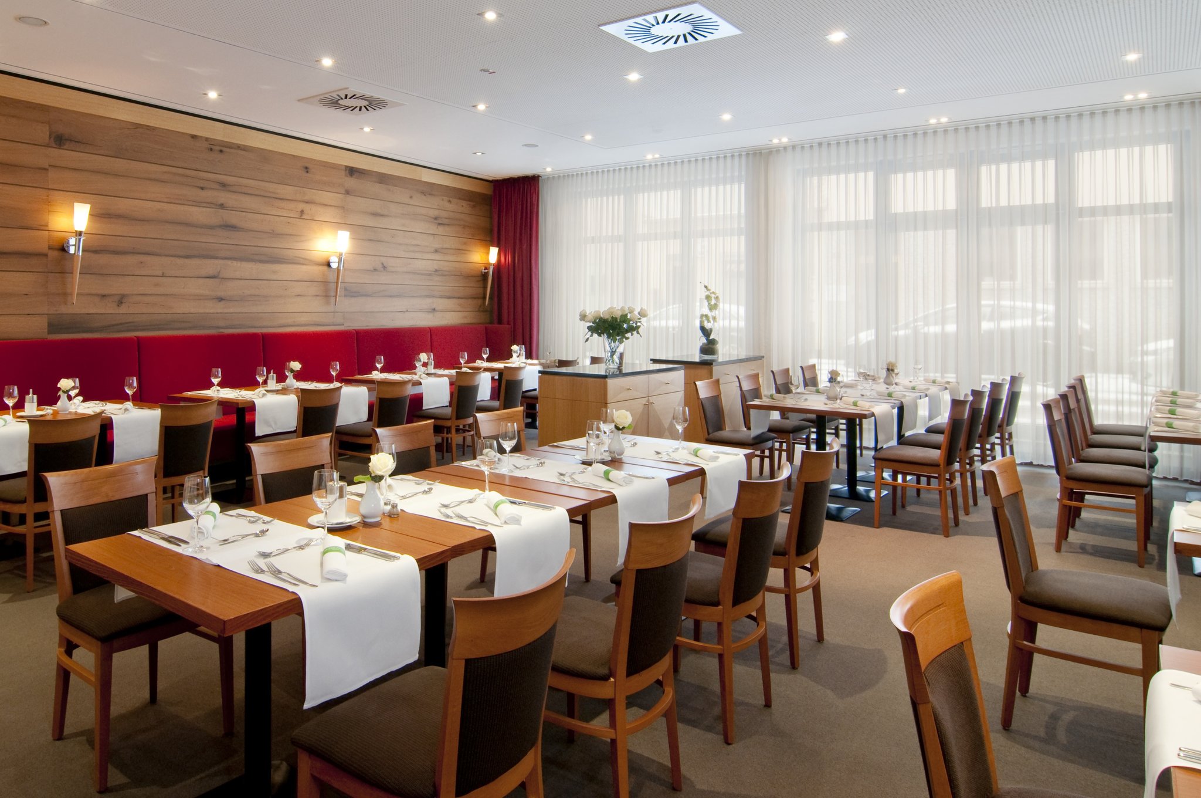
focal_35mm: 18
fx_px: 600
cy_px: 399
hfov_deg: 90.1
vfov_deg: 67.2
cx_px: 600
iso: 200
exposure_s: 1
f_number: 11
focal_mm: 12
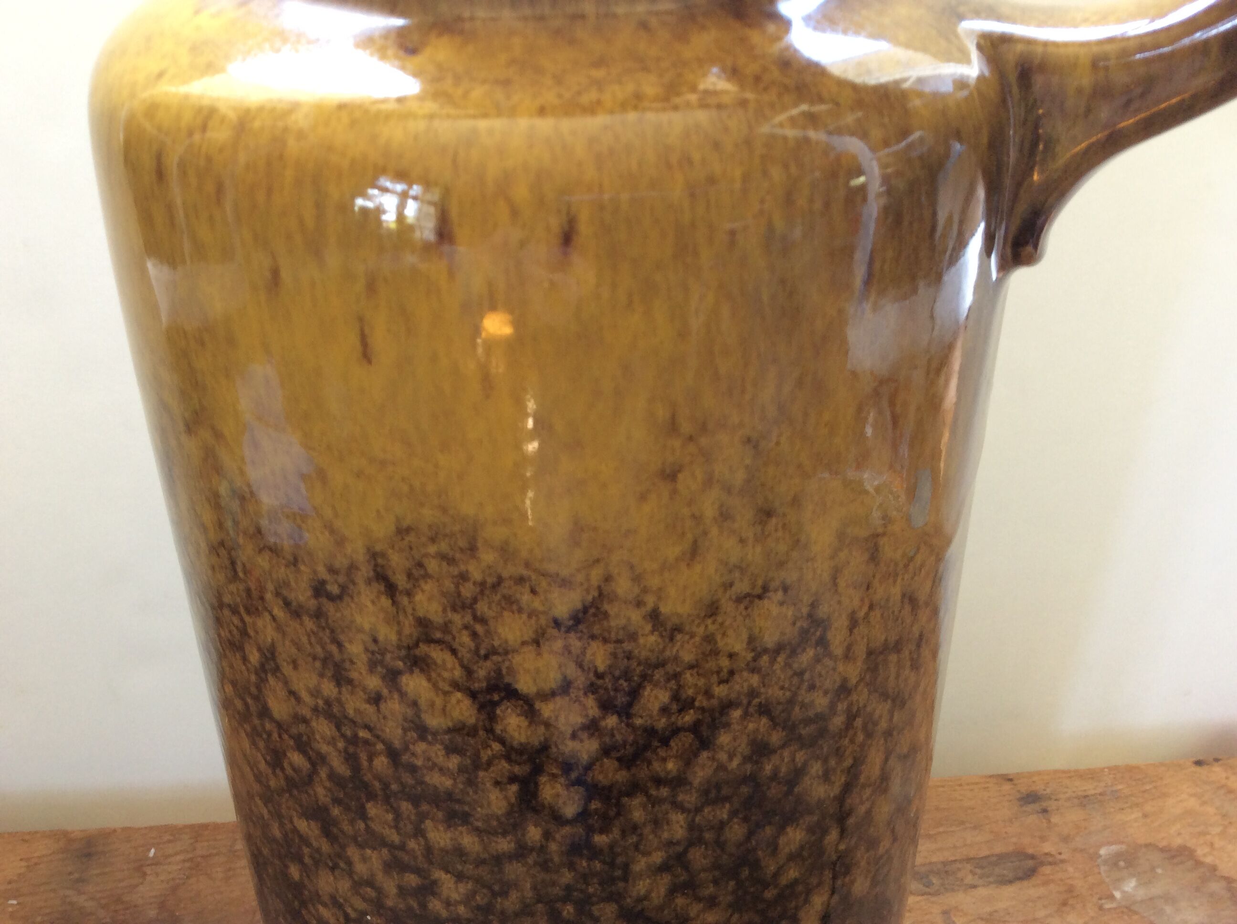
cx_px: 618
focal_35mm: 32
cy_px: 462
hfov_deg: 56.9
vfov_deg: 44.1
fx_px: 1142
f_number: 2.4
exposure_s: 1/25
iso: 64
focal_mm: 3.3
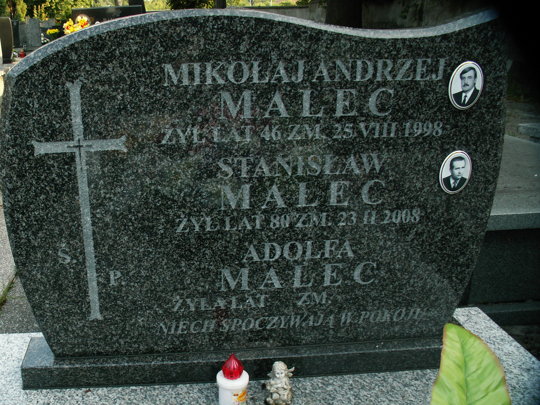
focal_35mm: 35
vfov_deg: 40.7
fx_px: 546
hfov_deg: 52.6
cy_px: 202
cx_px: 270
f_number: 3.5
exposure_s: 1/60
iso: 50
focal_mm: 5.86
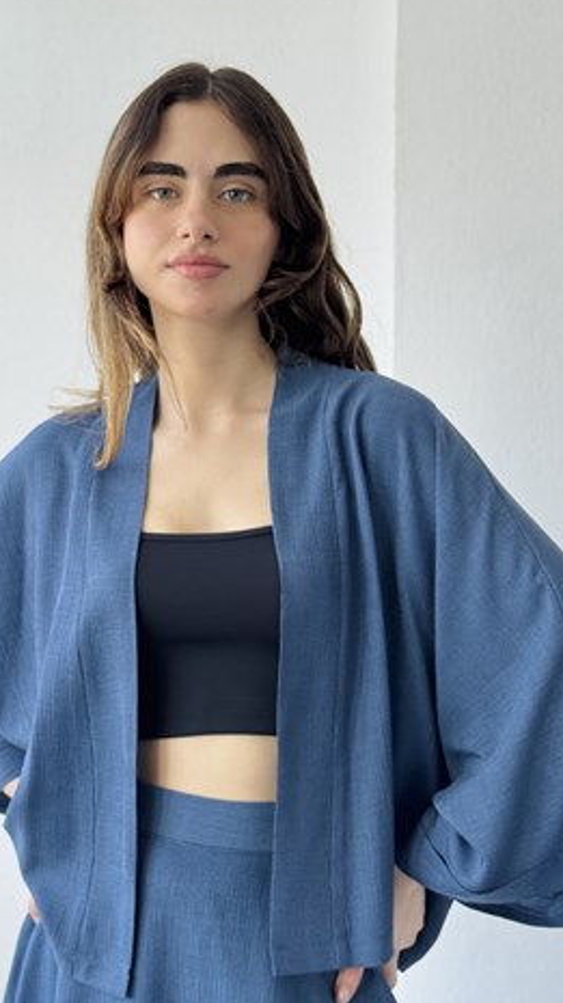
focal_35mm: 60
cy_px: 493
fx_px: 1595
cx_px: 220
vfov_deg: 34.9
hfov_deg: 20.0
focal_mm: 6.76
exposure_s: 1/172
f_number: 1.78
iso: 80
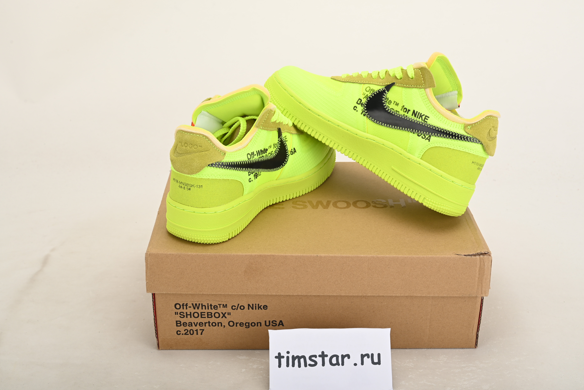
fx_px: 779
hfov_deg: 41.1
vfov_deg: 28.1
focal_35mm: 48
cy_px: 208
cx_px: 310
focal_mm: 45
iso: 100
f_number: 13
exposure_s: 1/200
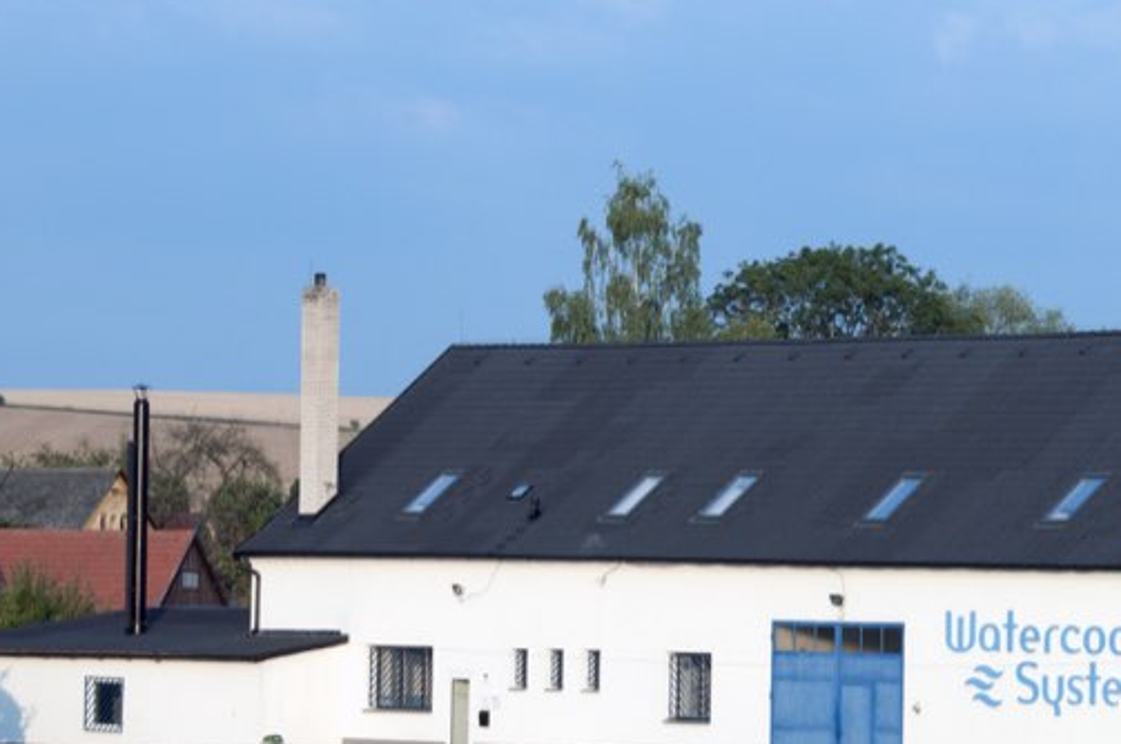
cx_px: 1023
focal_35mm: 179
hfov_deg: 11.4
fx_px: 5567
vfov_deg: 7.6
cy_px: 536
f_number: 13
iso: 200
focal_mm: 50
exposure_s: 1/125
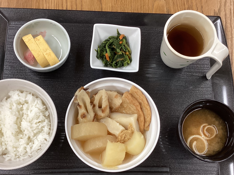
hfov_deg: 47.8
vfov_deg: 36.7
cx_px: 108
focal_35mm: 39
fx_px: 264
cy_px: 101
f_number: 2.4
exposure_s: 1/60
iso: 125
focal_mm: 3.3
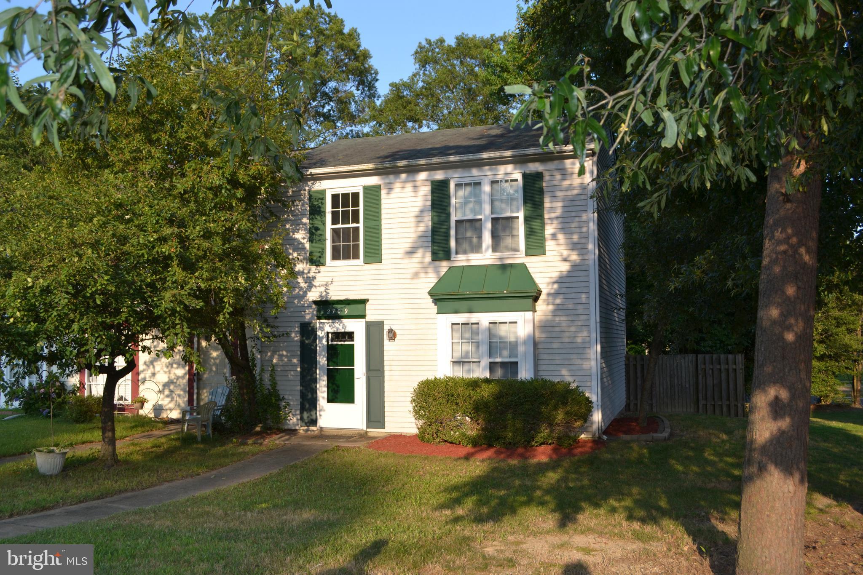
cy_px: 288
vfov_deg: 43.6
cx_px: 432
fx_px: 719
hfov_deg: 61.9
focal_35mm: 30
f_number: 5.6
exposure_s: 1/200
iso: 100
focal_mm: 20
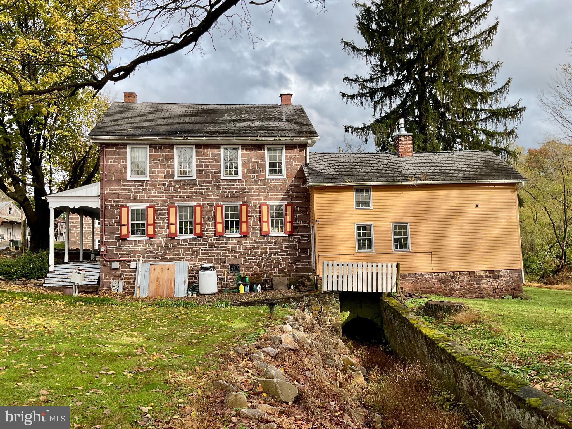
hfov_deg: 61.7
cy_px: 214
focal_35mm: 29
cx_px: 286
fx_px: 479
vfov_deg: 48.2
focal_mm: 3
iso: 16
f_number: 1.8
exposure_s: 1/1311
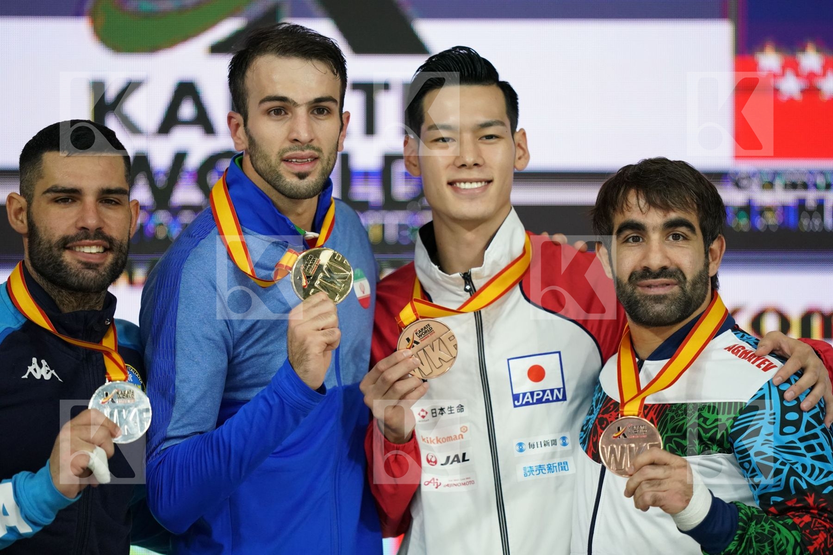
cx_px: 416
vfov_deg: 3.4
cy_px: 278
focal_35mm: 400
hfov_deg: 5.2
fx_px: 9255
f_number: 2.8
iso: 5000
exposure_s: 1/500
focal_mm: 400
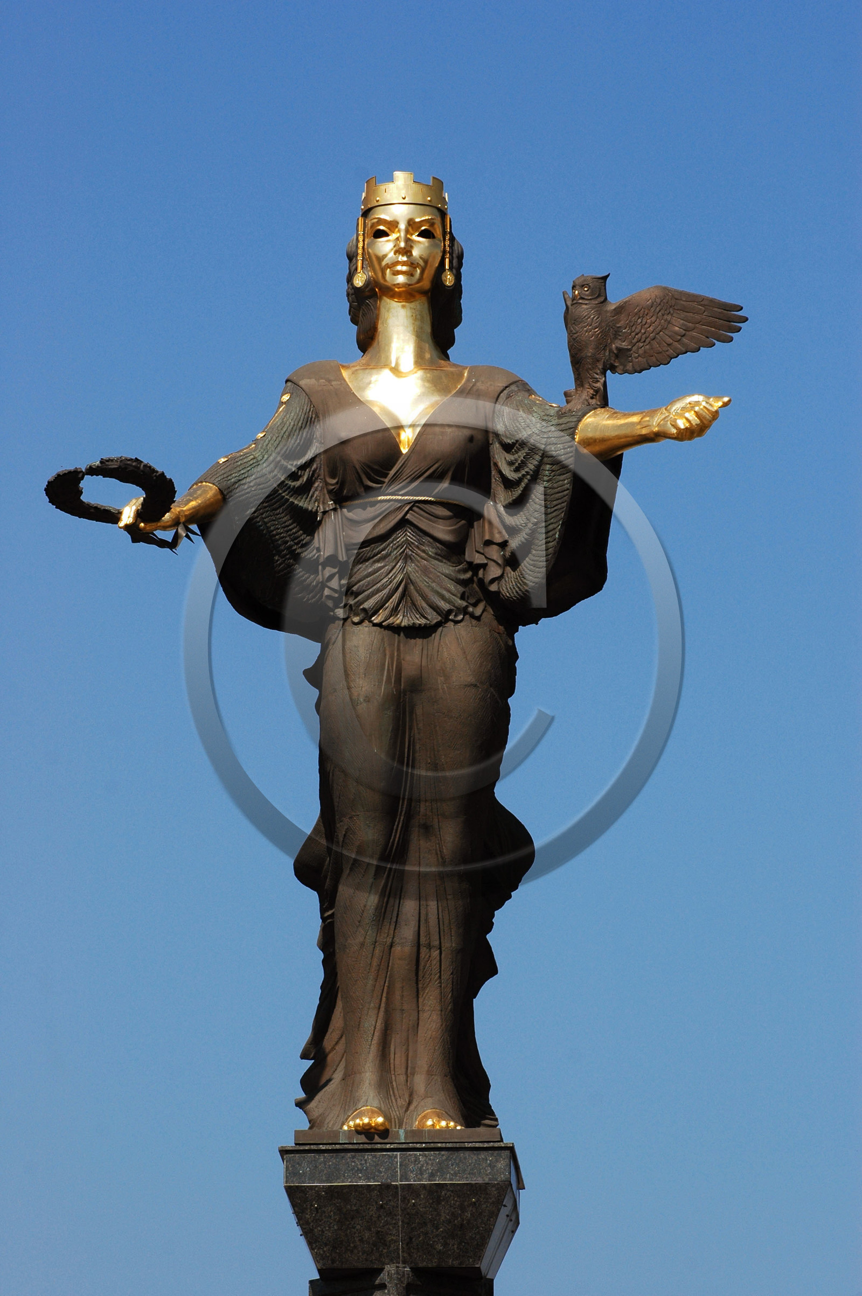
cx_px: 431
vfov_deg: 7.6
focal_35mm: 270
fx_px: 9714
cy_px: 648
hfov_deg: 5.1
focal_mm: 180
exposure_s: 1/640
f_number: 6.3
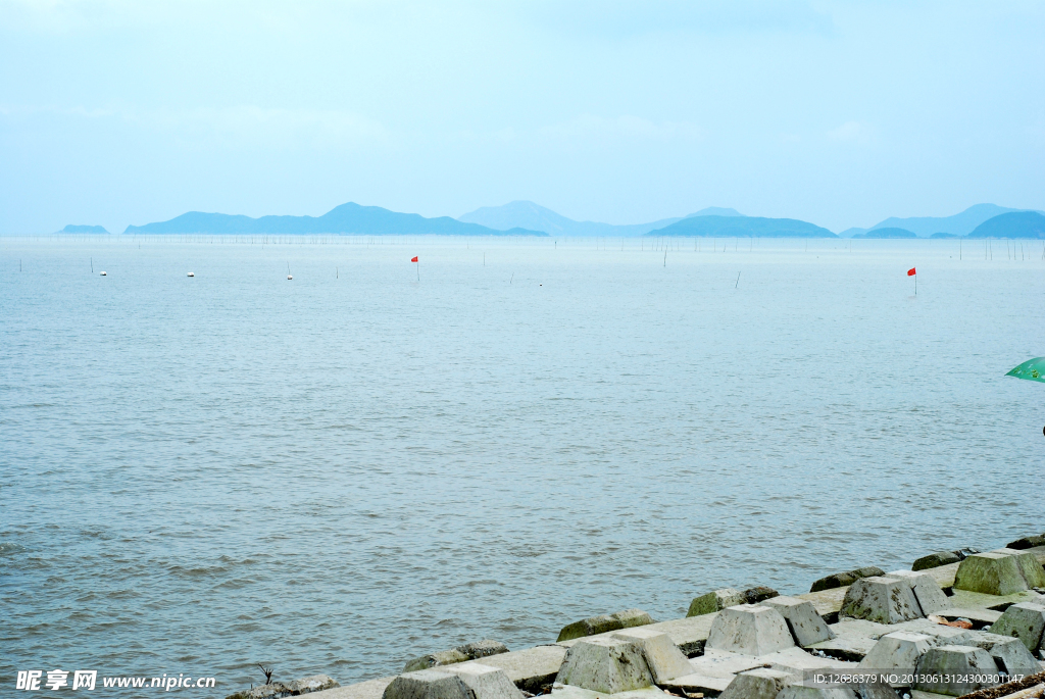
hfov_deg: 27.0
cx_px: 522
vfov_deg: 18.2
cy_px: 350
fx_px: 2179
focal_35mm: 75
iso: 100
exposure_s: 1/800
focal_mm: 50
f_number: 5.6
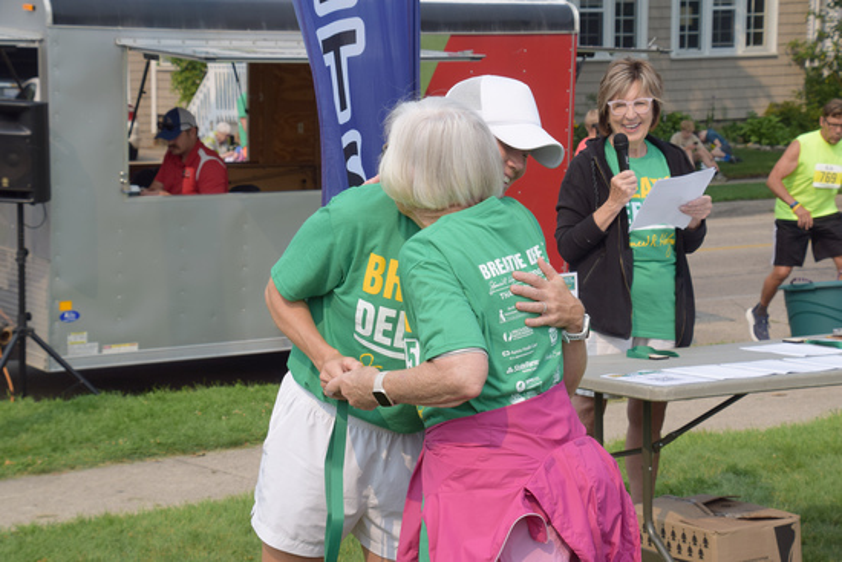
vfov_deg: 14.7
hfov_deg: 21.9
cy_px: 281
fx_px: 2176
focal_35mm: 93
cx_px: 421
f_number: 11
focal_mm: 62
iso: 200
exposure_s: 1/400
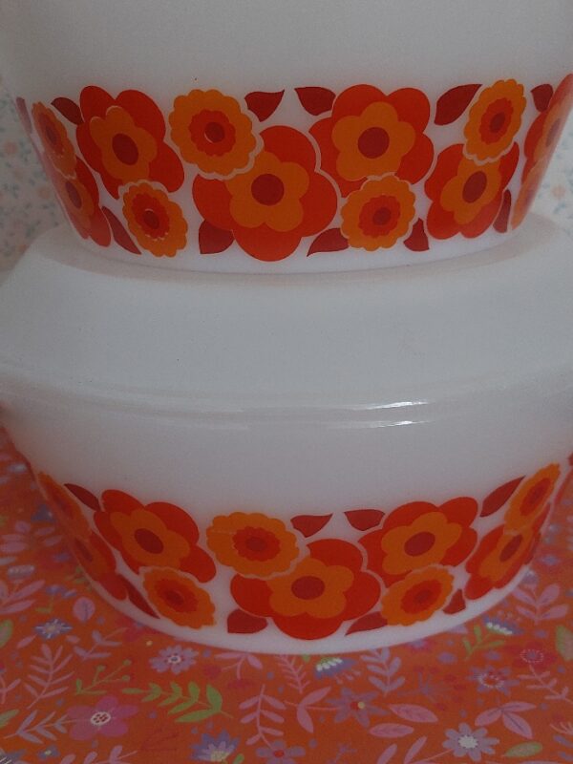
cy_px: 382
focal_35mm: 24
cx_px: 286
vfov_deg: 71.6
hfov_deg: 56.8
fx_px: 530
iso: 320
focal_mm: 5.23
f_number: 1.8
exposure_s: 1/50
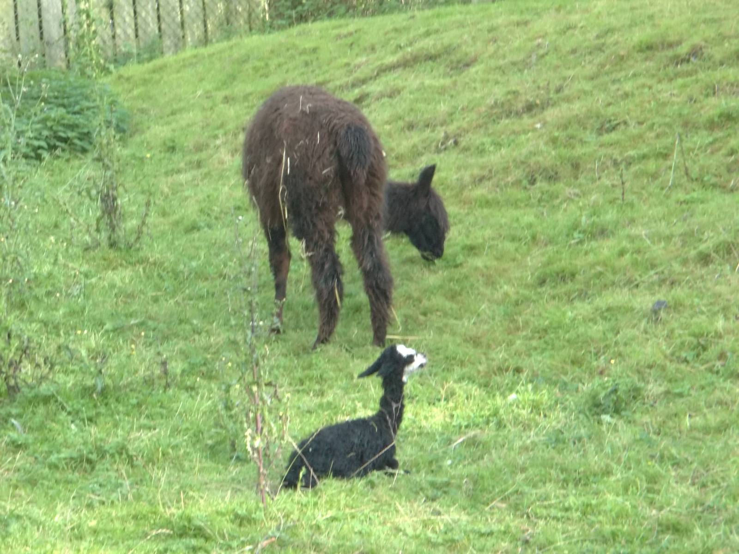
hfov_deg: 12.0
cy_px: 277
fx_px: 3523
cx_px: 370
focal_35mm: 165
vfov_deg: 9.0
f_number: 5.9
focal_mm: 29.5
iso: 320
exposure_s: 1/80
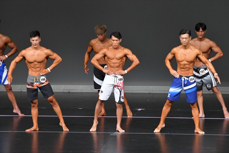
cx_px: 114
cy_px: 76
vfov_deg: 5.1
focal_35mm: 270
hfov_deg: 7.6
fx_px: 1717
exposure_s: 1/400
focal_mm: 180
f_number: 5.6
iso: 4000
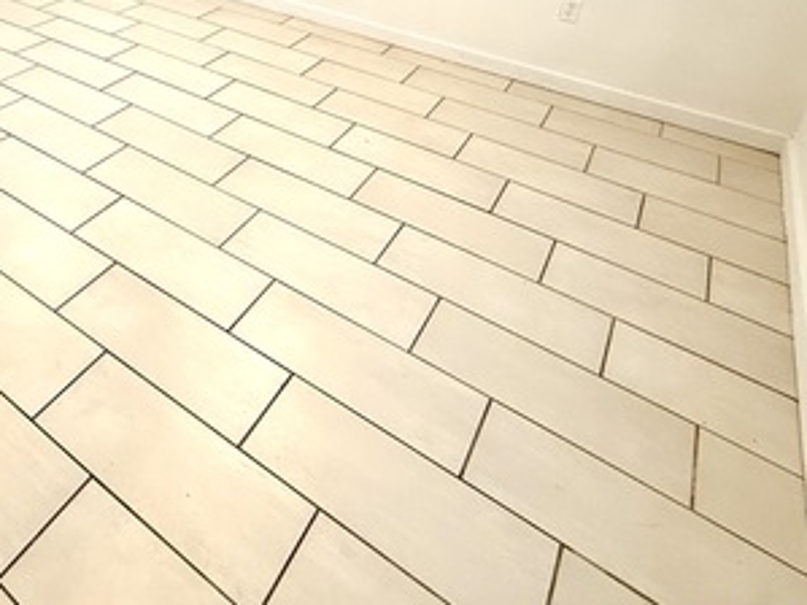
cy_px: 22
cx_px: 35
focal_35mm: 30
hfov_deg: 50.7
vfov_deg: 41.6
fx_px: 699
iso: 200
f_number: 2.2
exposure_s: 1/120
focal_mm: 2.22
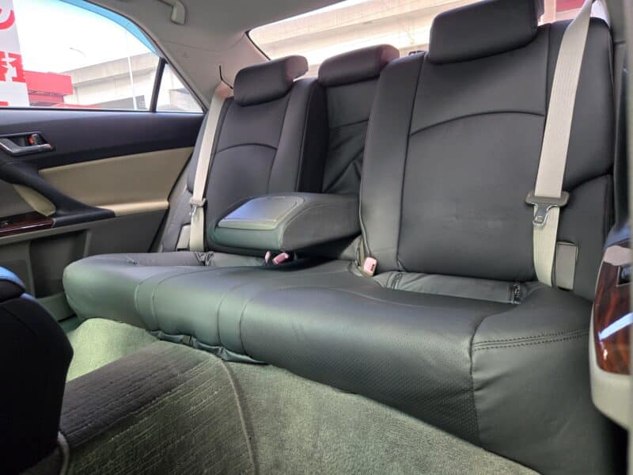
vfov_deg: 58.9
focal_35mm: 23
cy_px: 238
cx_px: 316
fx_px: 421
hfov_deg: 73.9
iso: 500
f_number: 1.8
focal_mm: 5.4
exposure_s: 1/100
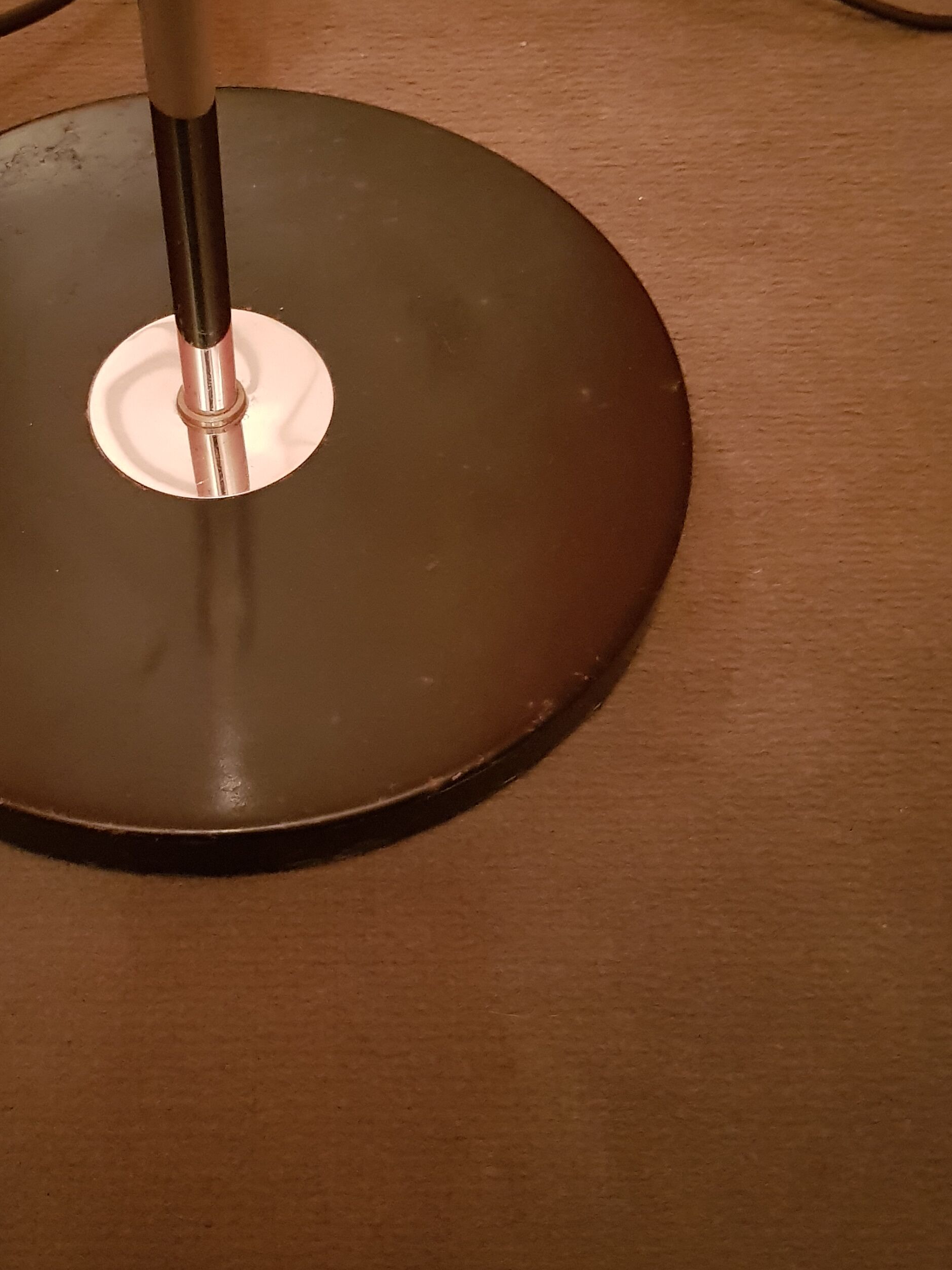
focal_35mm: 42
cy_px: 578
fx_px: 1540
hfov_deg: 33.8
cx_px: 255
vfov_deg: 44.7
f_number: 1.7
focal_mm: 4.3
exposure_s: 1/10
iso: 640
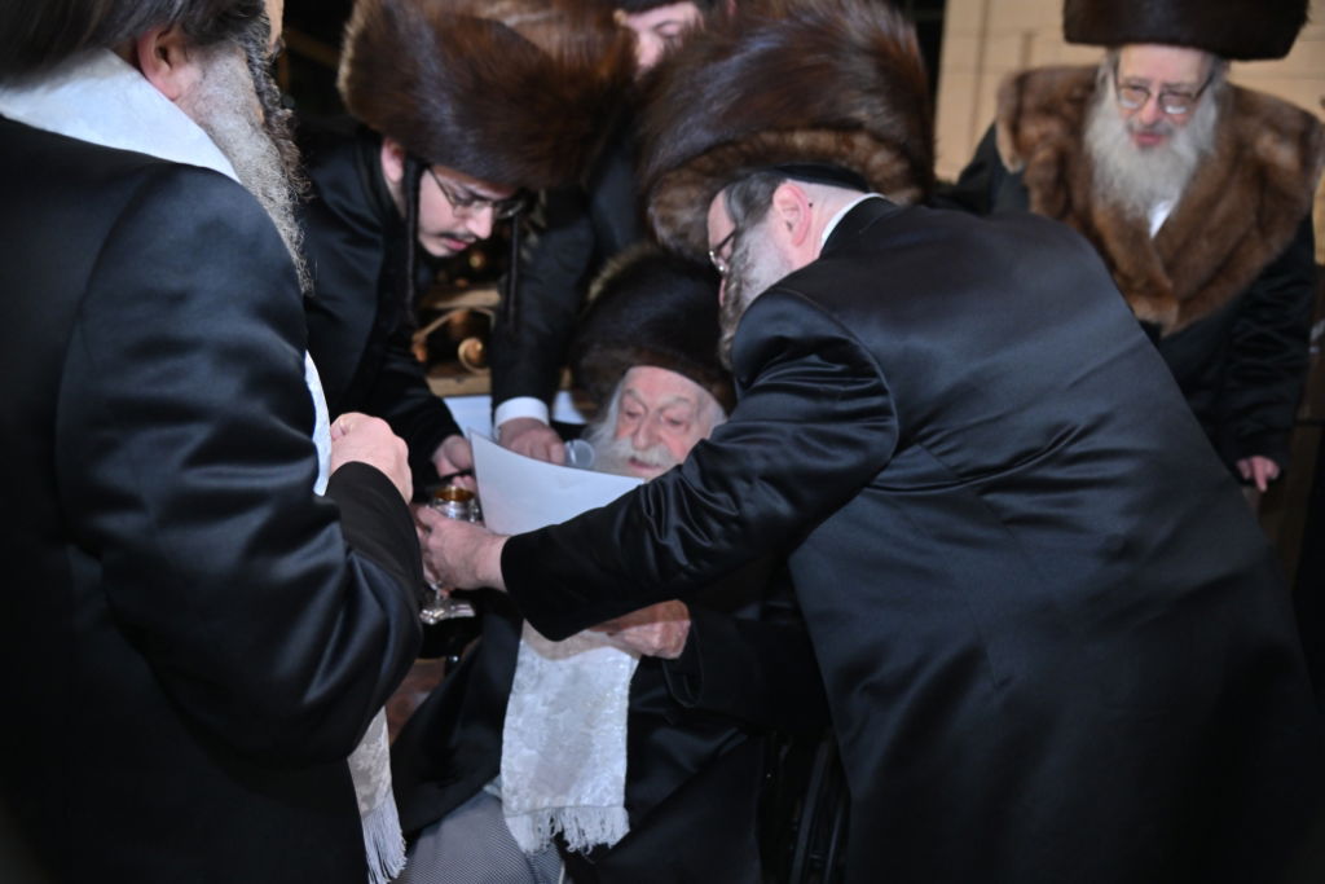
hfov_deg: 54.4
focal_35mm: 35
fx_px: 1288
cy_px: 442
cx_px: 662
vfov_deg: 37.9
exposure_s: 1/200
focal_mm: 35
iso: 800
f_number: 4
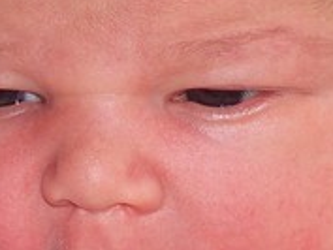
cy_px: 103
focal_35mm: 369
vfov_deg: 4.0
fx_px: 3552
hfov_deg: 5.4
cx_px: 175
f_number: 4
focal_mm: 17.5
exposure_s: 1/125
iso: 80
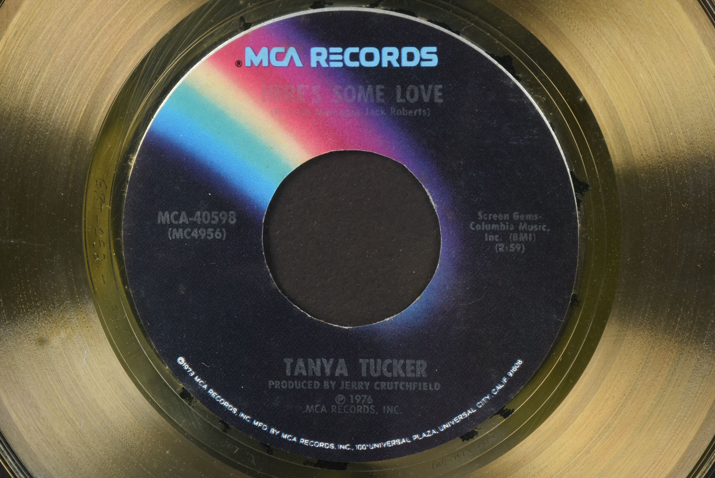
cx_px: 358
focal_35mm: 210
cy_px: 239
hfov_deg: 9.8
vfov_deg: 6.6
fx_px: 4174
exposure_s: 1/125
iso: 200
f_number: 16
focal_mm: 140
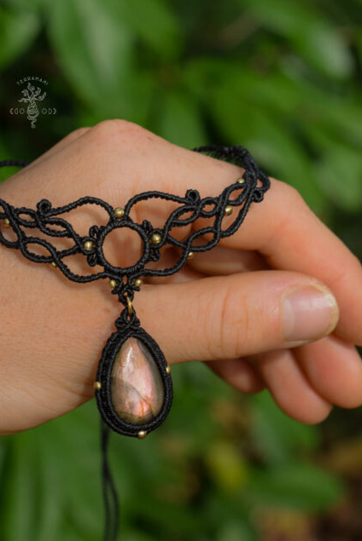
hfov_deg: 16.0
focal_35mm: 85
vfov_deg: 23.9
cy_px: 260
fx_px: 1281
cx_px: 108
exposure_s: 1/200
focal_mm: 40
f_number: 7.1
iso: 200
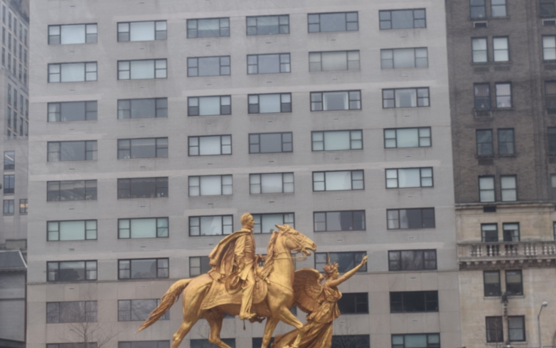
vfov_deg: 18.1
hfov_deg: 28.6
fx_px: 1091
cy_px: 231
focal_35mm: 72
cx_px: 282
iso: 320
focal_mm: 36
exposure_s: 1/250
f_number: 8
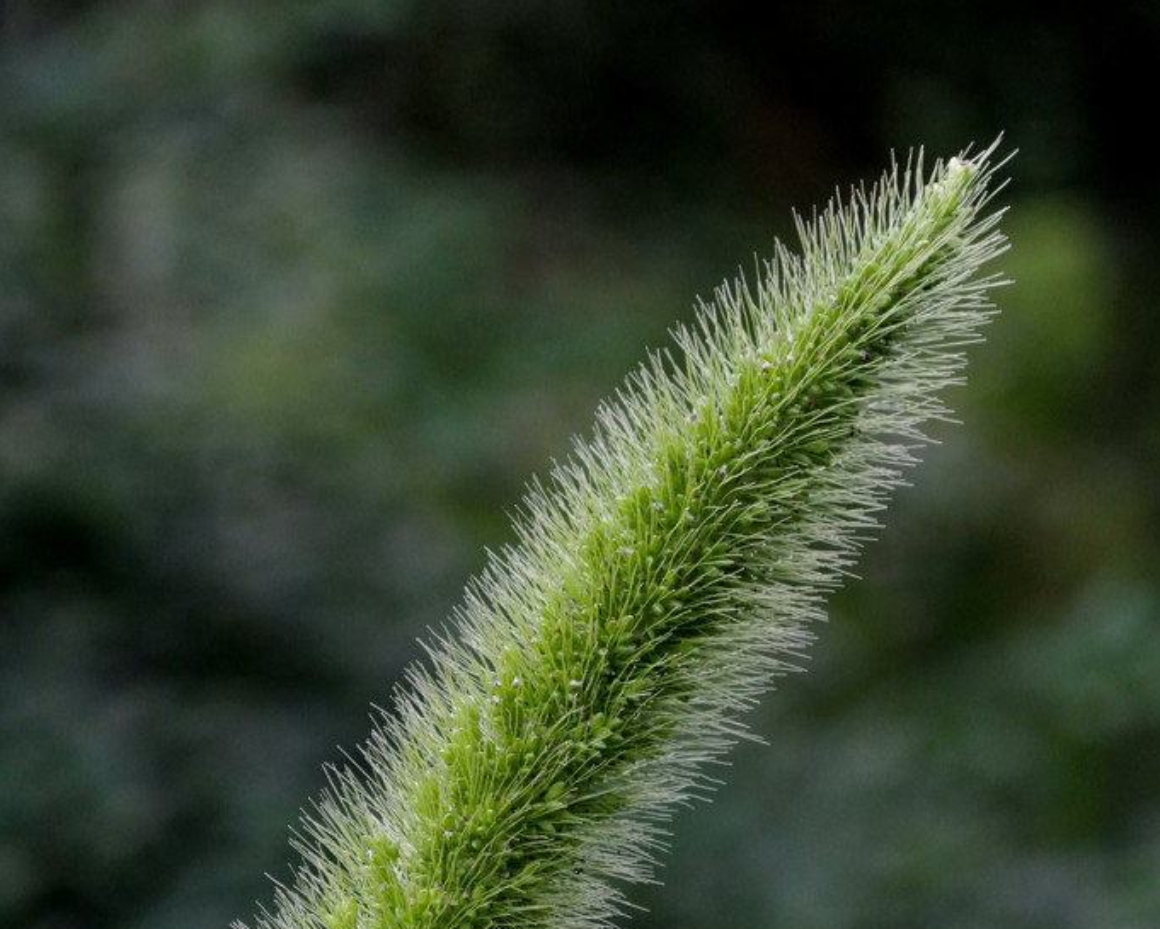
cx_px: 582
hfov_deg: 9.2
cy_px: 706
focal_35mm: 209
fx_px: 7176
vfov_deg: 7.4
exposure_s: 1/250
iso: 500
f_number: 8
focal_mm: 55
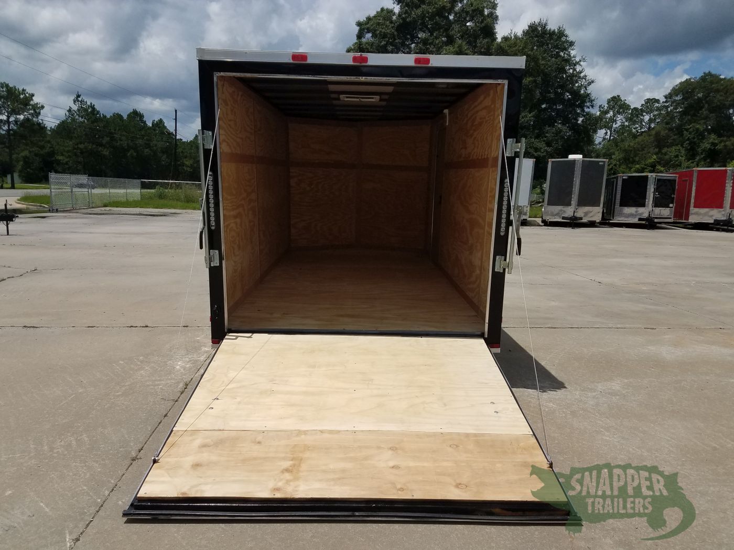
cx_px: 367
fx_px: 551
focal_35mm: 26
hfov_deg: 67.3
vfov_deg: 53.1
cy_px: 275
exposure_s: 1/5952
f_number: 1.7
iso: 40
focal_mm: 4.2
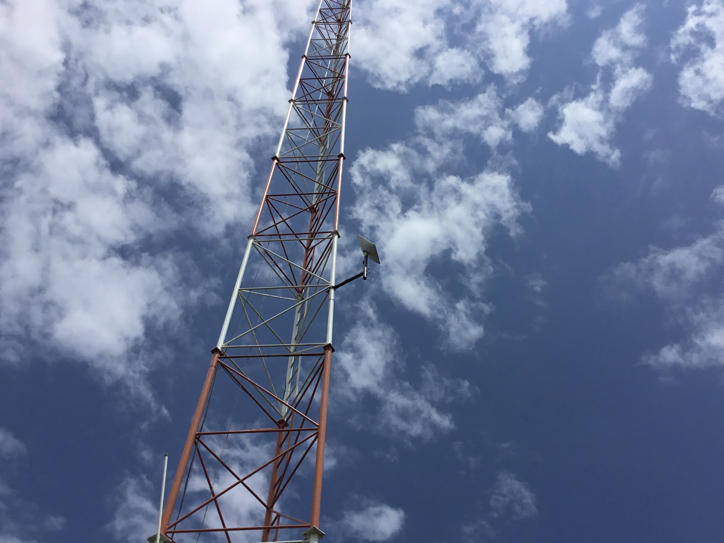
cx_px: 385
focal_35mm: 39
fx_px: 816
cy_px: 315
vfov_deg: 36.7
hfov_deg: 47.8
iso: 25
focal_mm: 3.3
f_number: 2.4
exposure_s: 1/4525
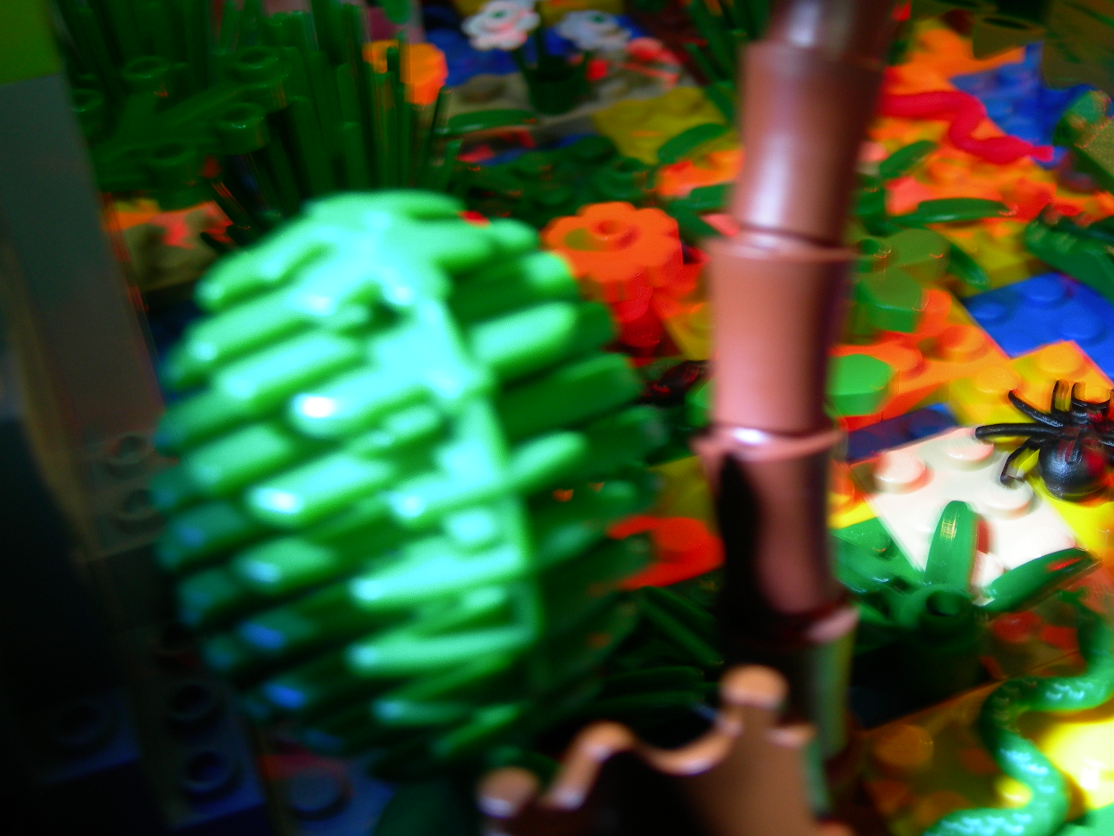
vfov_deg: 27.0
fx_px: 1738
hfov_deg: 35.3
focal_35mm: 54
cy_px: 332
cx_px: 706
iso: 50
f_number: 2.9
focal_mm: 8.5
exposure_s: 1/4.8
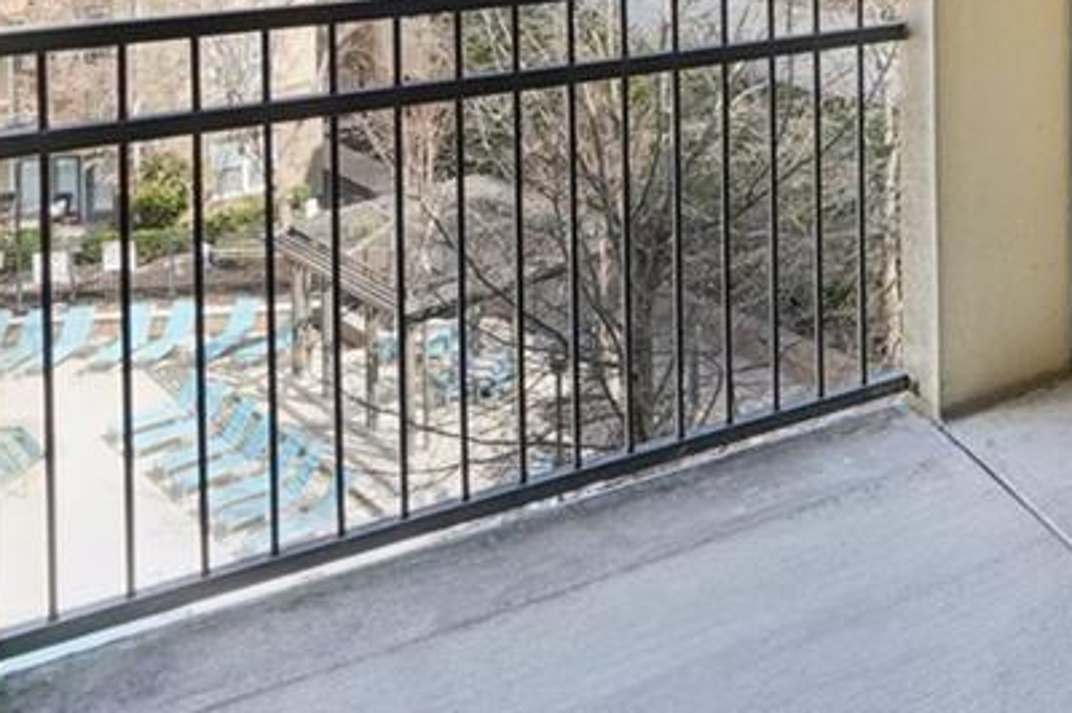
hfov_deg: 39.3
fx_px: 1220
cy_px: -176
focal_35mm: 41
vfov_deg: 27.9
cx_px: 1166
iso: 400
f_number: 8
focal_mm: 16
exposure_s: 1/25
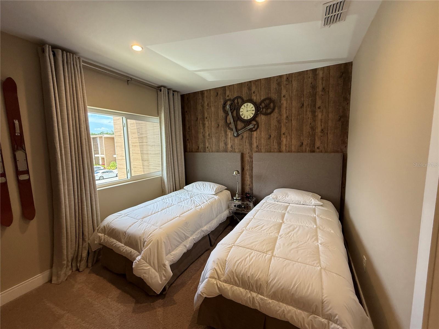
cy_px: 164
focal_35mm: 14
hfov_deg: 102.1
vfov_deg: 85.7
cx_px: 220
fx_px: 178
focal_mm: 2.22
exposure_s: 1/120
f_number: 2.2
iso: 200
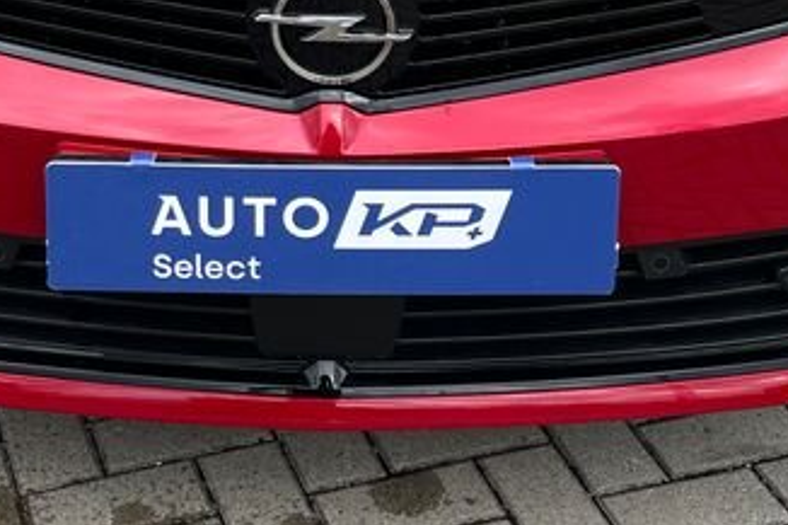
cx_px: 278
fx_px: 1860
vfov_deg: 15.1
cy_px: -206
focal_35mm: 85
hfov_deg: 23.8
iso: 50
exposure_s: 1/833
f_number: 1.6
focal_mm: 5.1
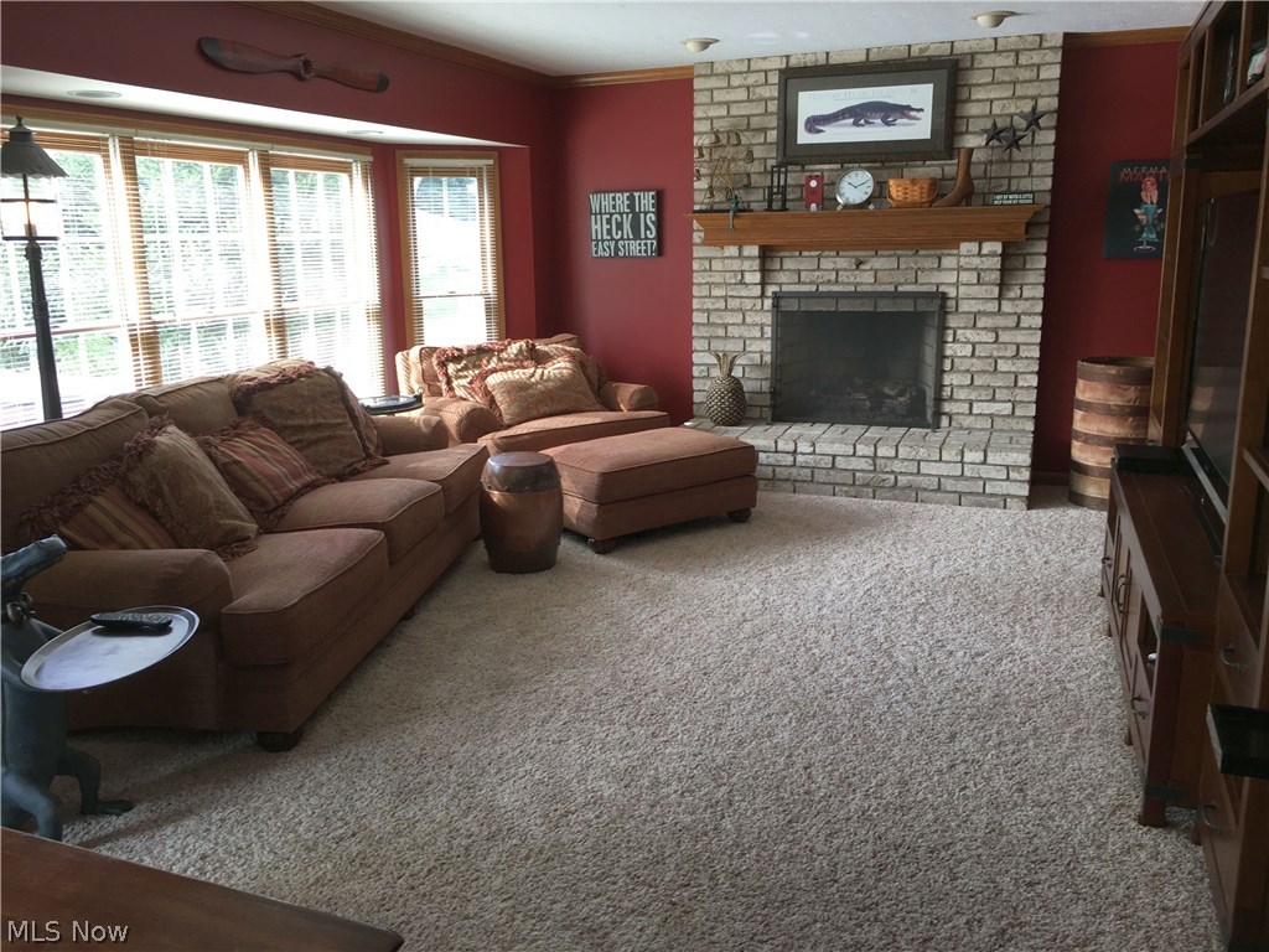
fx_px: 1063
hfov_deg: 61.7
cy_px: 476
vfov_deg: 48.2
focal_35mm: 29
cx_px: 634
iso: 32
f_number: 2.2
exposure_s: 1/30
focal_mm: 4.15
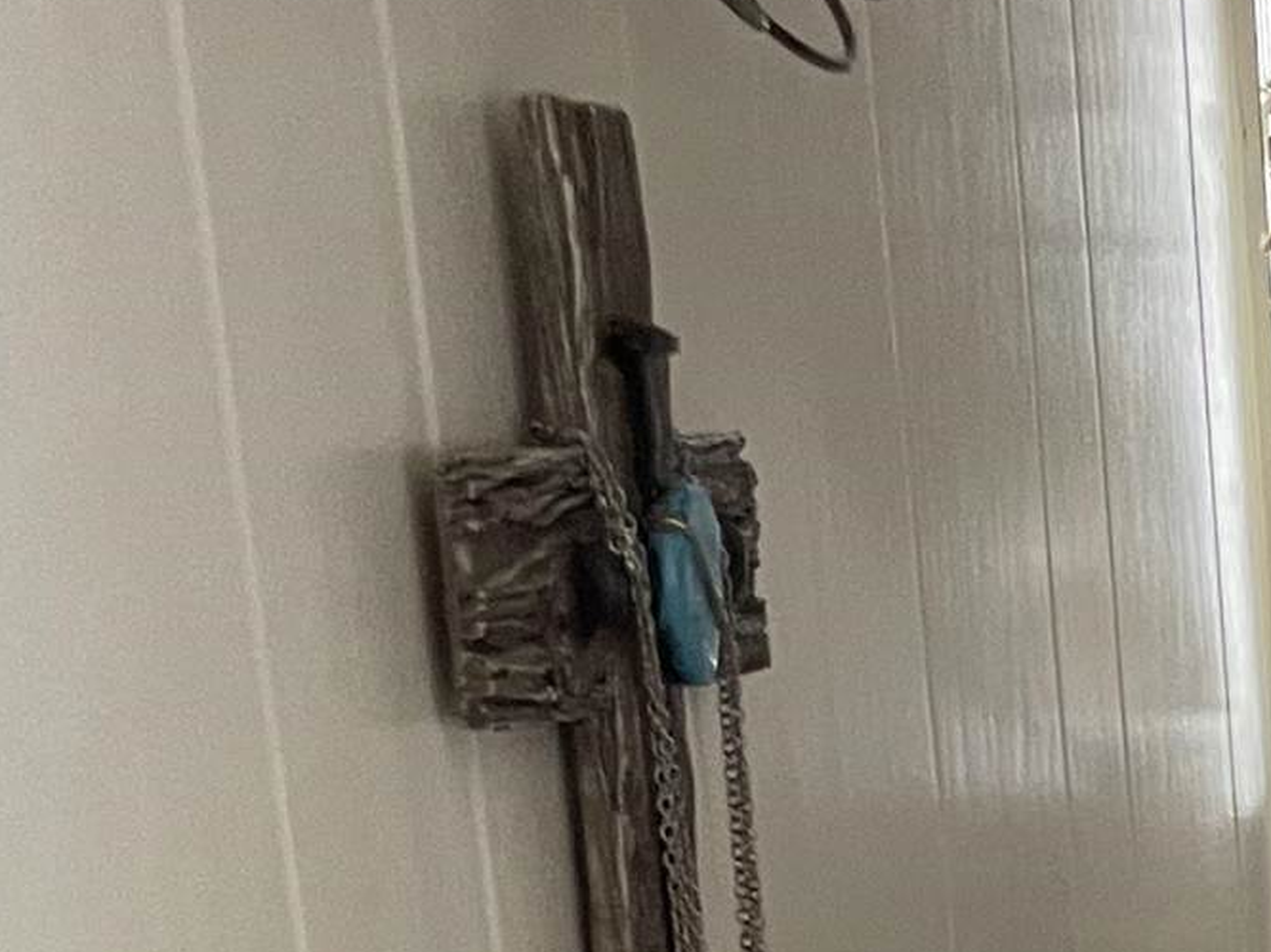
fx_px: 4404
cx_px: 2239
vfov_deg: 10.8
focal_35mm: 120
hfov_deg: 14.6
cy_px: 2139
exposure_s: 1/60
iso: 200
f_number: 1.6
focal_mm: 4.2
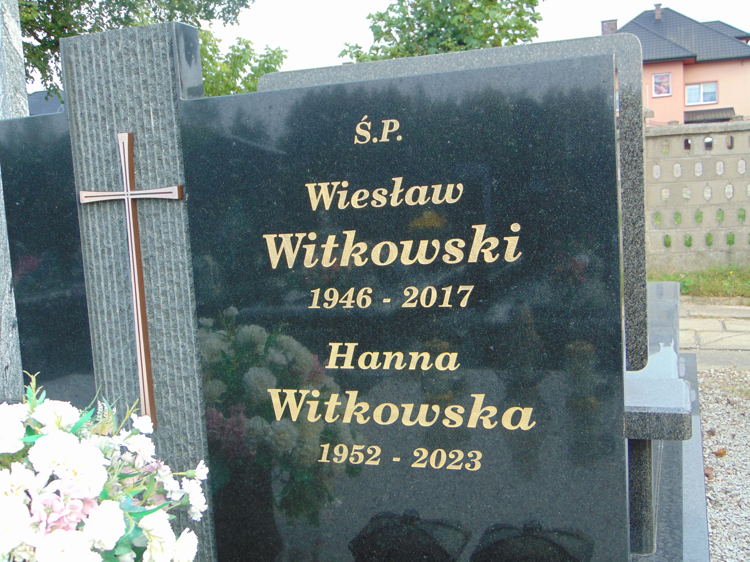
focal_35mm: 39
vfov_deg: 36.8
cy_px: 281
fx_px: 845
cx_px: 375
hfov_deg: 47.9
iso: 80
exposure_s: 1/80
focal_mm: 6.9
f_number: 3.3
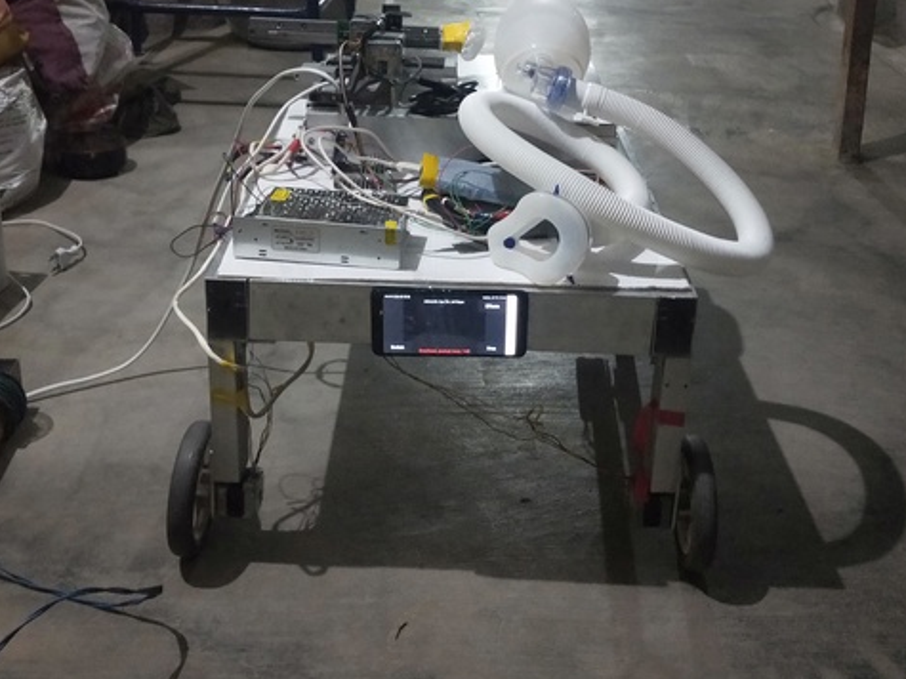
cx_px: 473
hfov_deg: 50.1
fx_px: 968
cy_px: 241
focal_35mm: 37
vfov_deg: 38.3
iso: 542
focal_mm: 3.99
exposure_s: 1/20
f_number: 1.7
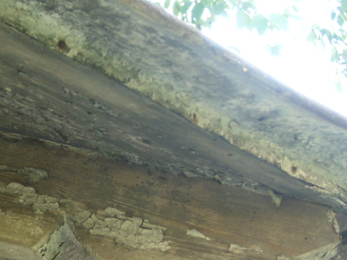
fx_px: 822
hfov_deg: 23.5
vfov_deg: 17.9
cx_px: 72
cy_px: 205
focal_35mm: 82
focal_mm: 5.8
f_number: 2.8
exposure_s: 1/60
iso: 50
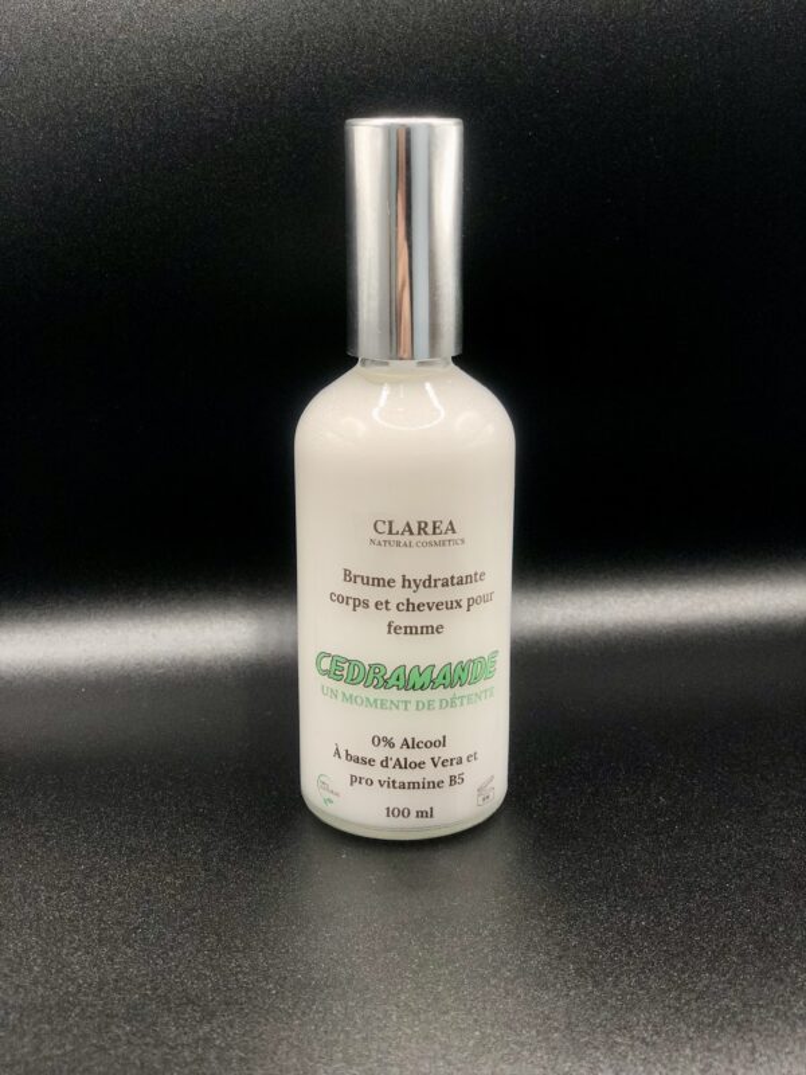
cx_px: 403
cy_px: 538
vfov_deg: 36.8
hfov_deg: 28.0
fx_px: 1614
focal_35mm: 52
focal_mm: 6
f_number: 2.4
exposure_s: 1/58
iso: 25
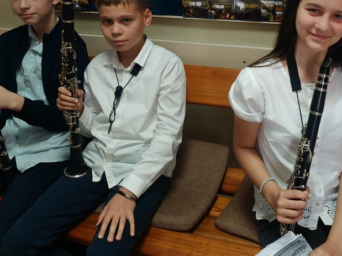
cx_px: 250
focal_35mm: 44
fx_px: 435
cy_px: 60
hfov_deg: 41.9
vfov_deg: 32.2
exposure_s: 1/100
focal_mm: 7.62
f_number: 1.6
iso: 320
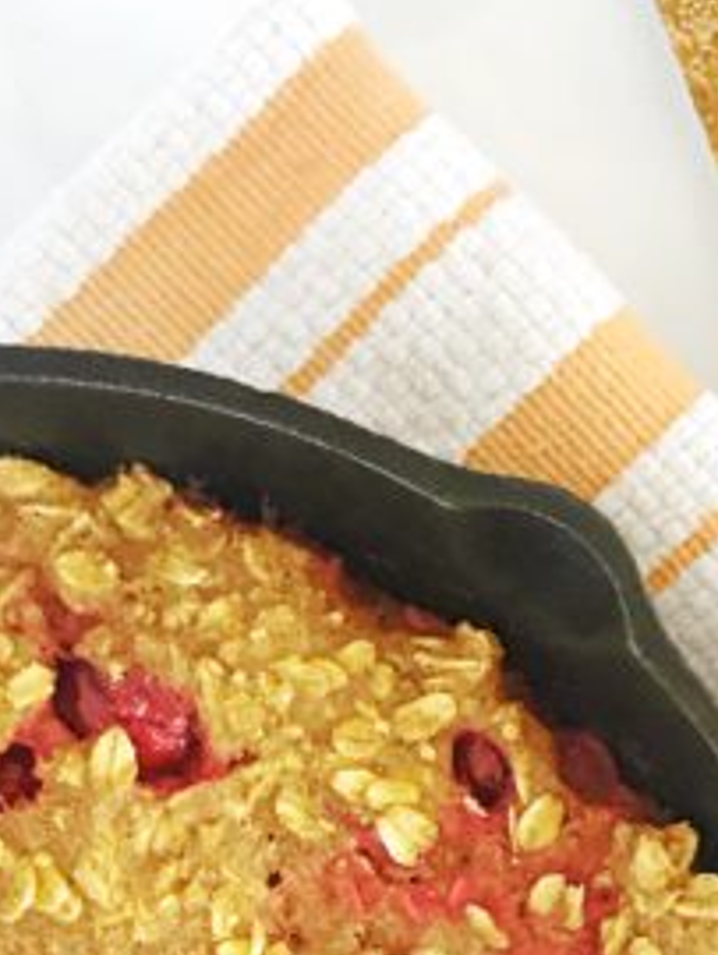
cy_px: 983
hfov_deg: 14.0
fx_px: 2927
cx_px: 325
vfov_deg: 18.0
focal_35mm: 106
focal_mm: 3.99
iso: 32
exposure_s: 1/30
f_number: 1.8
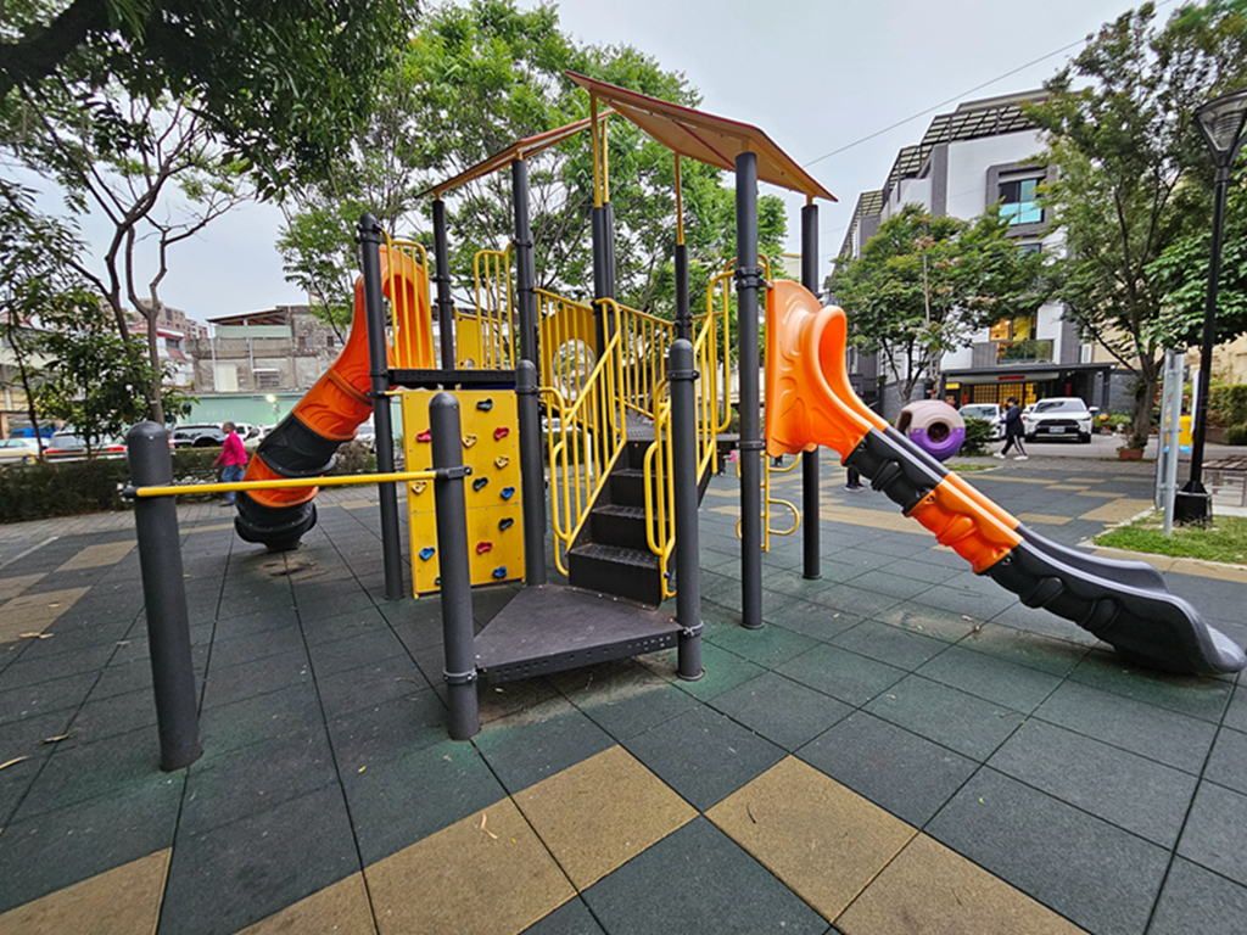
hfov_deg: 106.2
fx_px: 468
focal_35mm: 13
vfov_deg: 89.9
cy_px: 468
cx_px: 624
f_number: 2.2
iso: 250
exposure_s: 1/60
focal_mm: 2.2
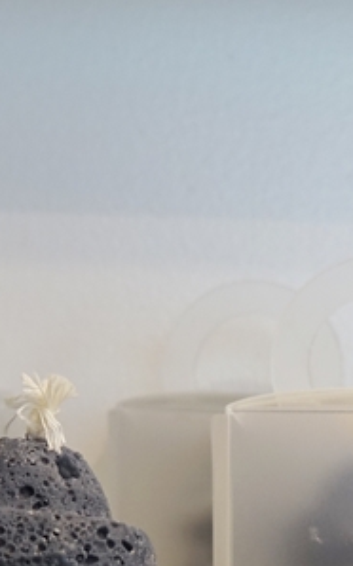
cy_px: 665
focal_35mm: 102
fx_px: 1572
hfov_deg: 12.7
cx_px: 330
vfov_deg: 19.3
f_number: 2.8
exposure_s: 1/80
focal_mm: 8.8
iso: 100
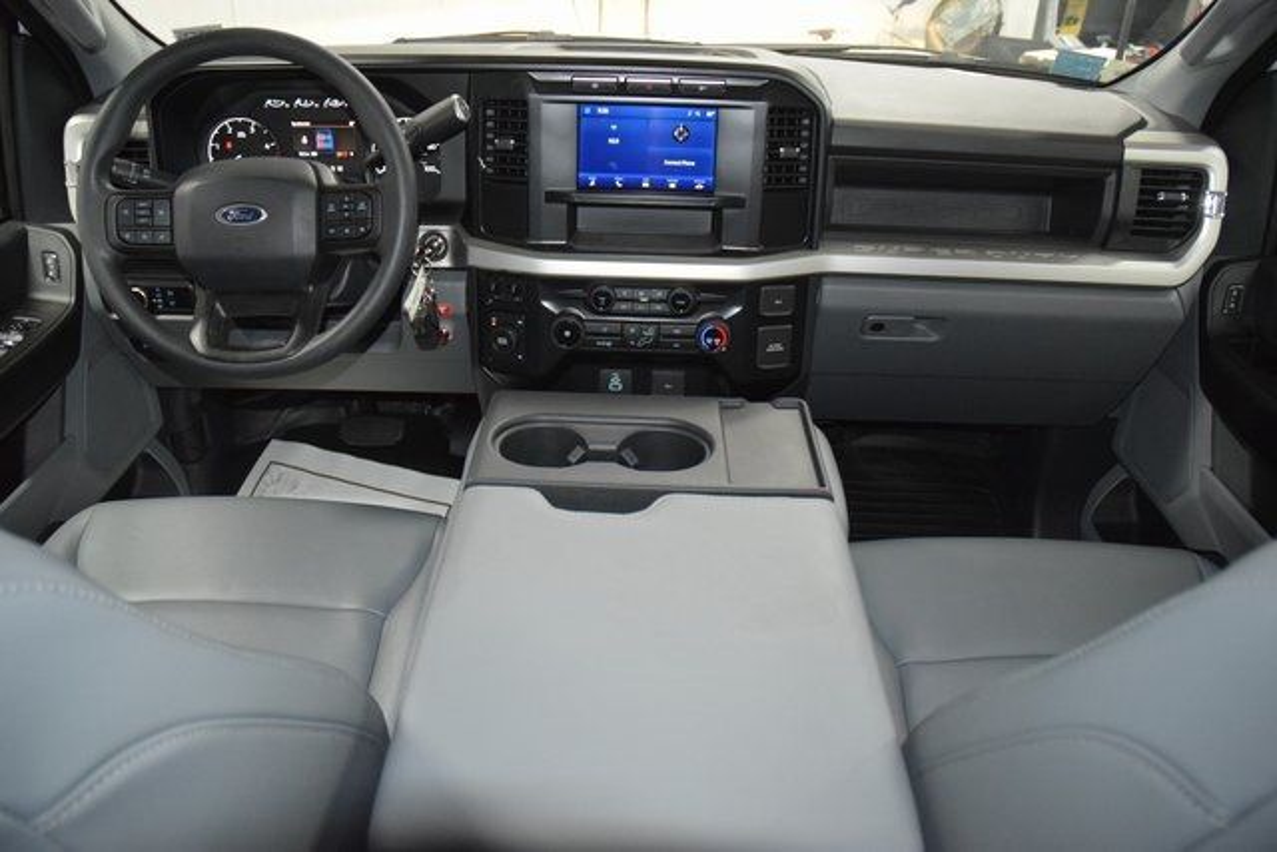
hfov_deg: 67.4
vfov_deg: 48.0
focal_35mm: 27
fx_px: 958
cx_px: 638
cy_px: 426
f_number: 3.5
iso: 3200
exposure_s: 1/80
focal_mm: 18
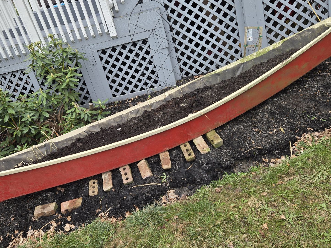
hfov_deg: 56.8
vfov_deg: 44.0
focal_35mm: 32
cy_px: 104
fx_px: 306
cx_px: 156
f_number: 1.8
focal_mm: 5.4
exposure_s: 1/312
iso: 25
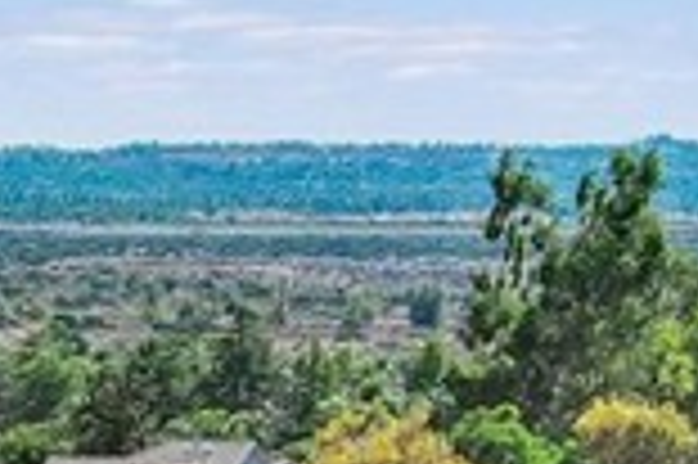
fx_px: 3699
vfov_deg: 6.5
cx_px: -693
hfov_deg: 10.0
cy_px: 1419
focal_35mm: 191
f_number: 2.8
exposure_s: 1/1500
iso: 100
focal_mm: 10.57
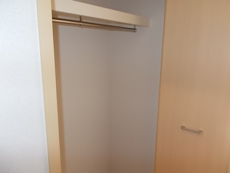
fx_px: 173
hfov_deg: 67.3
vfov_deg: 53.1
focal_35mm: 26
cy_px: 86
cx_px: 115
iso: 200
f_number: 3.2
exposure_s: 1/25
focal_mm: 4.6
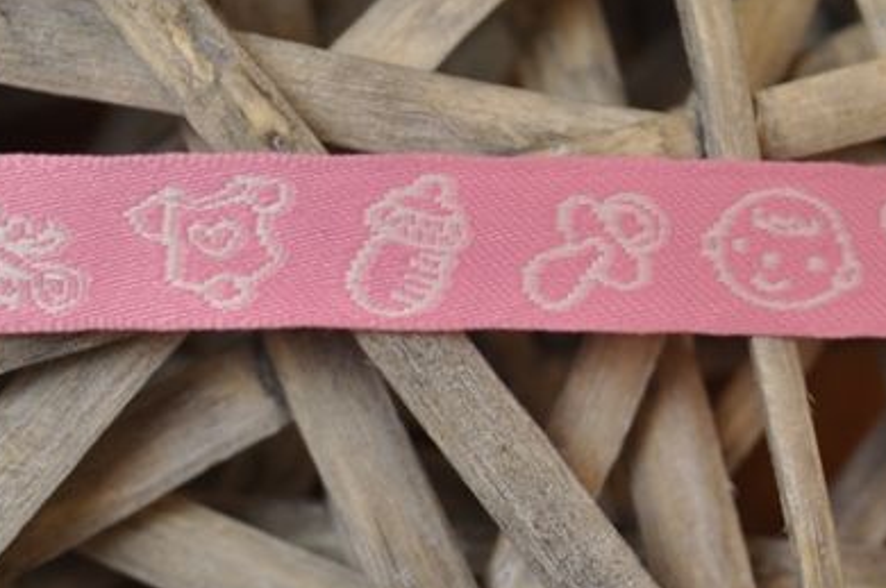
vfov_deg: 8.6
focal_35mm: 160
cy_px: 267
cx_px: 441
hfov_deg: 12.9
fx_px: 3933
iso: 400
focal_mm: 52
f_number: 5.6
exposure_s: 1/60
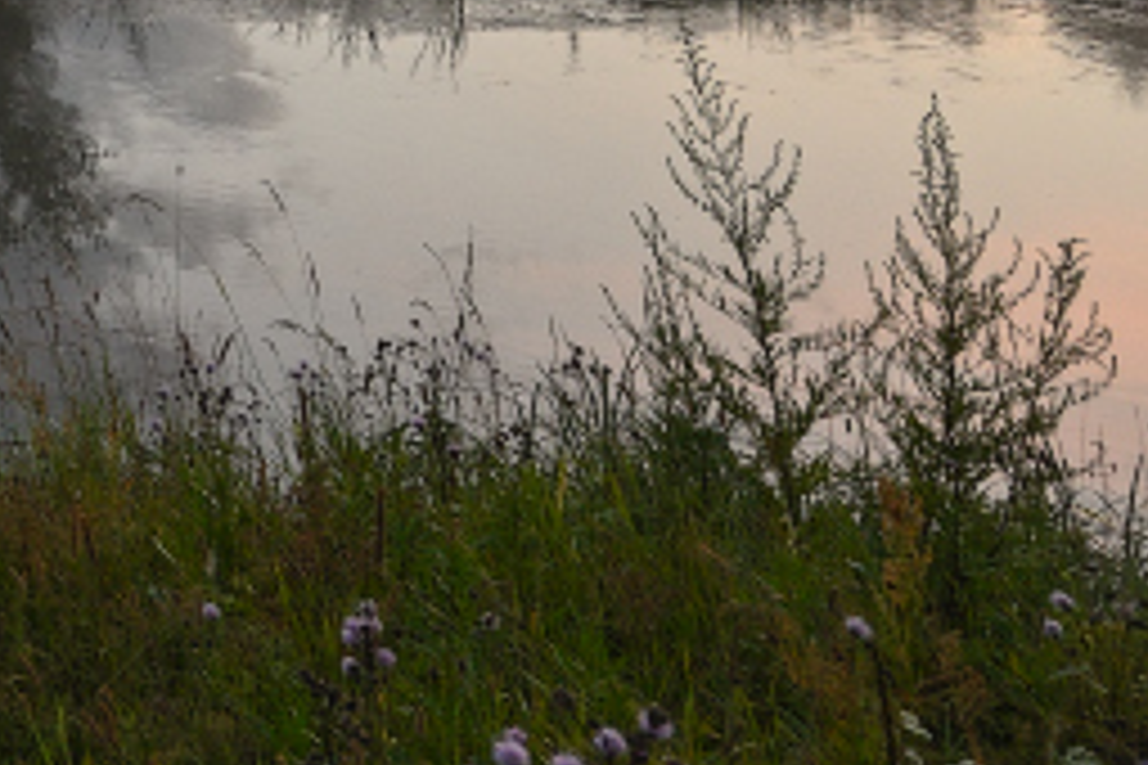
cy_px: -709
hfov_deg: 17.9
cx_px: -1162
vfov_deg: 14.9
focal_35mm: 77
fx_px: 2455
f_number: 7.1
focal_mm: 14
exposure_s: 1/25
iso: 500
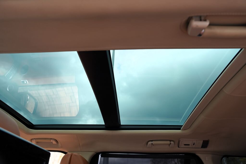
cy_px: 82
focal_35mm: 24
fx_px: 164
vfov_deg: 53.1
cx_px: 123
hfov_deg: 73.7
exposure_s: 1/100
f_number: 5
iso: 100
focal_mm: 24
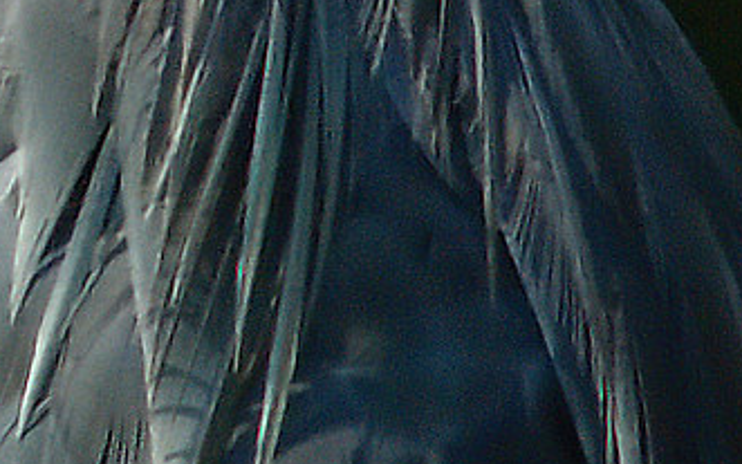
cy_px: -150
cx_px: -492
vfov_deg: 0.3
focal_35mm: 4436
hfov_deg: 0.5
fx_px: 89720
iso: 1250
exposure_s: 1/640
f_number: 11
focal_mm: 400
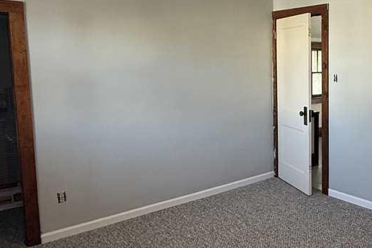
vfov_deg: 36.7
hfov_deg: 49.4
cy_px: 101
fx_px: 372
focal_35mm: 36
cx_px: 308
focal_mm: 2.22
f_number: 2.2
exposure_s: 1/120
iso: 200
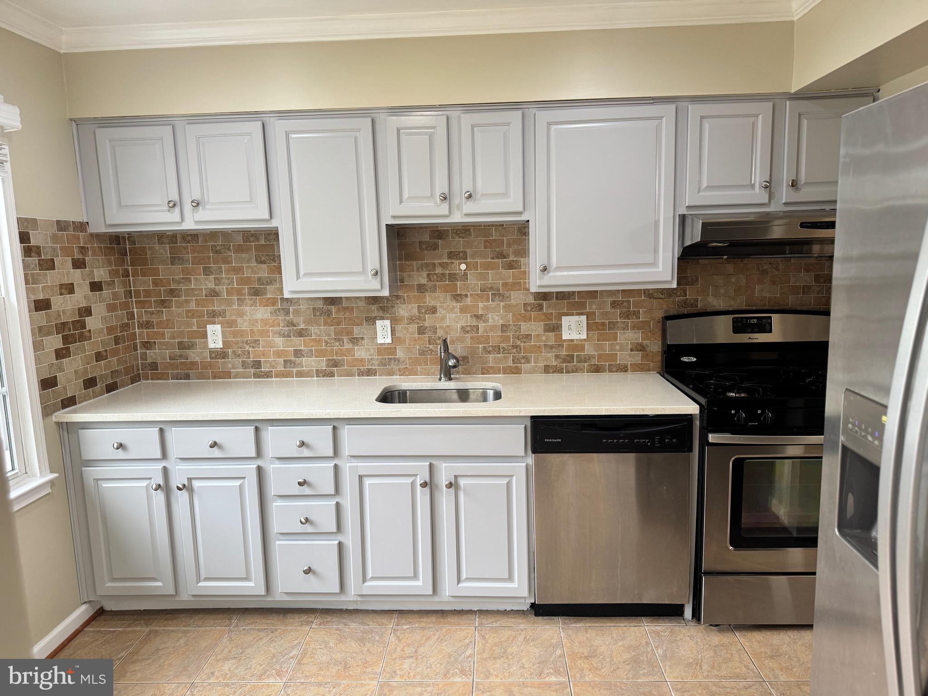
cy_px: 348
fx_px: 643
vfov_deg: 56.8
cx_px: 464
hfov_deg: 71.6
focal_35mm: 24
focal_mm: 6.76
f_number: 1.78
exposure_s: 1/120
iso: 200
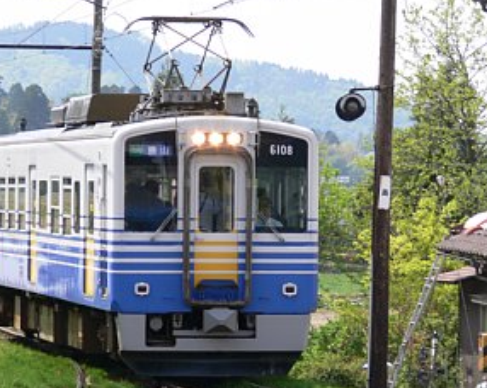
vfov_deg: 5.5
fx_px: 4073
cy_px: 189
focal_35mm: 283
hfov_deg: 6.8
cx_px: 218
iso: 80
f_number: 5.6
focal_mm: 43.7
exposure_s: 1/200
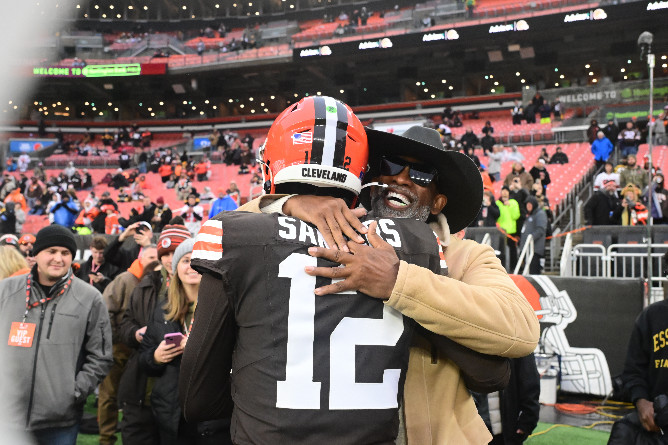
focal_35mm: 36
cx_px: 334
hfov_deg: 53.1
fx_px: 668
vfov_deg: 36.9
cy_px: 222
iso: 5000
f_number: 4
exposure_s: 1/2000
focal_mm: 24
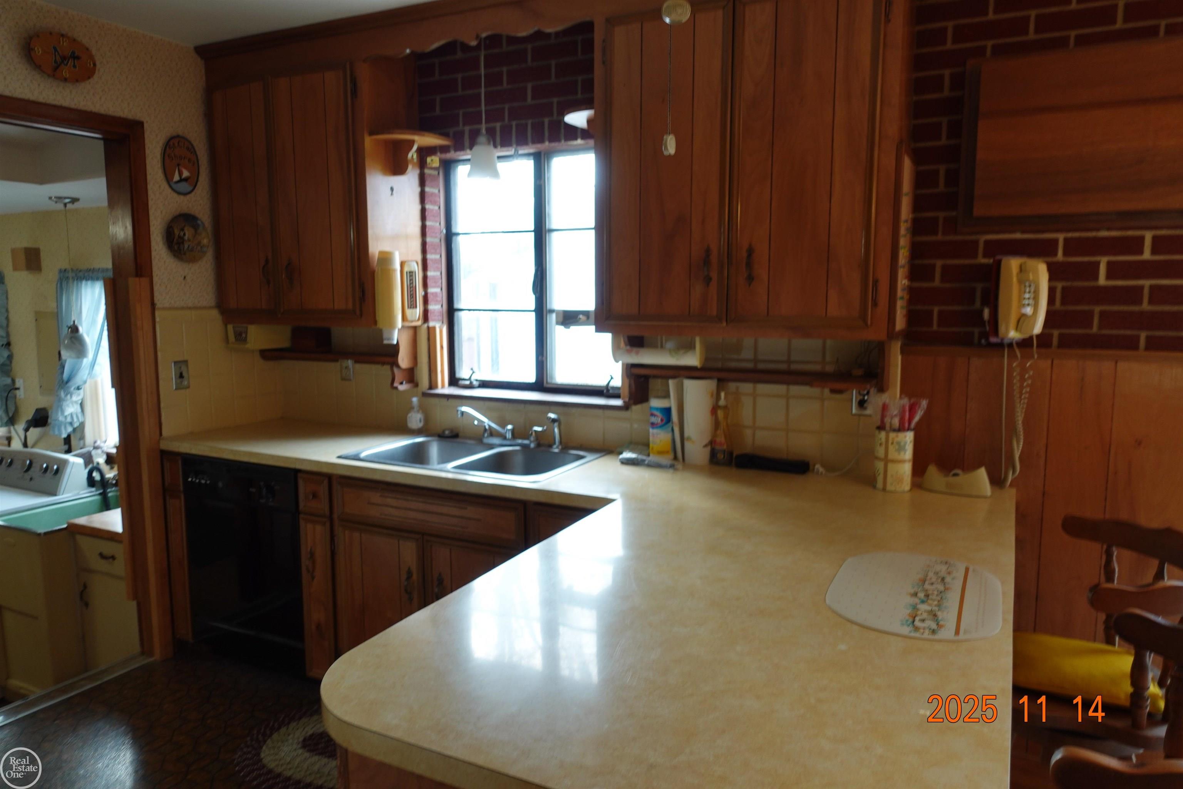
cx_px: 592
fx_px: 789
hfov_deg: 73.7
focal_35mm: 24
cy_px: 394
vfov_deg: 53.1
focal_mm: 9.4
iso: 125
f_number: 2.8
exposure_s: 1/30
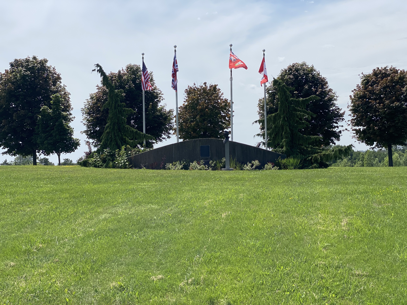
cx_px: 204
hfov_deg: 36.8
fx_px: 611
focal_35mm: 52
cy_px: 152
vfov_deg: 28.0
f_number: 2
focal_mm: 6
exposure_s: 1/2660
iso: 20
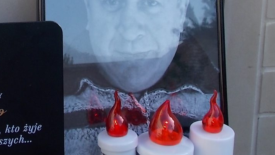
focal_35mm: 90
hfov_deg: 23.2
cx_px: 45
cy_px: -35
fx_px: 656
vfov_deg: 13.1
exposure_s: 1/320
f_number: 3.5
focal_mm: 6.6
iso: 80
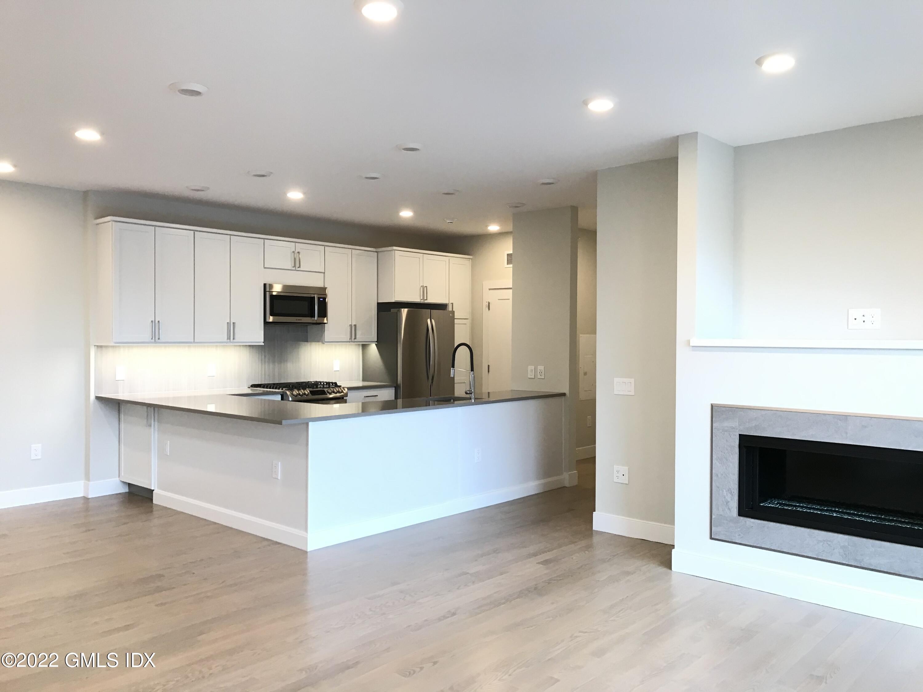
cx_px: 462
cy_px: 346
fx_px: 747
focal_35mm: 28
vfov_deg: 49.7
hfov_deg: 63.4
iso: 32
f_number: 1.8
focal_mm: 3.99
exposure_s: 1/30
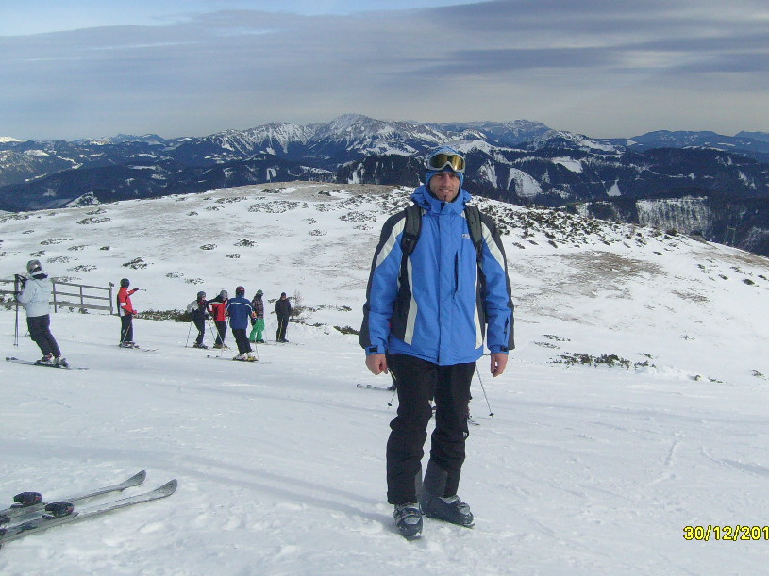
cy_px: 246
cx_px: 450
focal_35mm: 44
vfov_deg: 32.8
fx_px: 977
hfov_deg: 42.8
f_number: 7.1
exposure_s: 1/500
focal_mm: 5.8
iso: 80
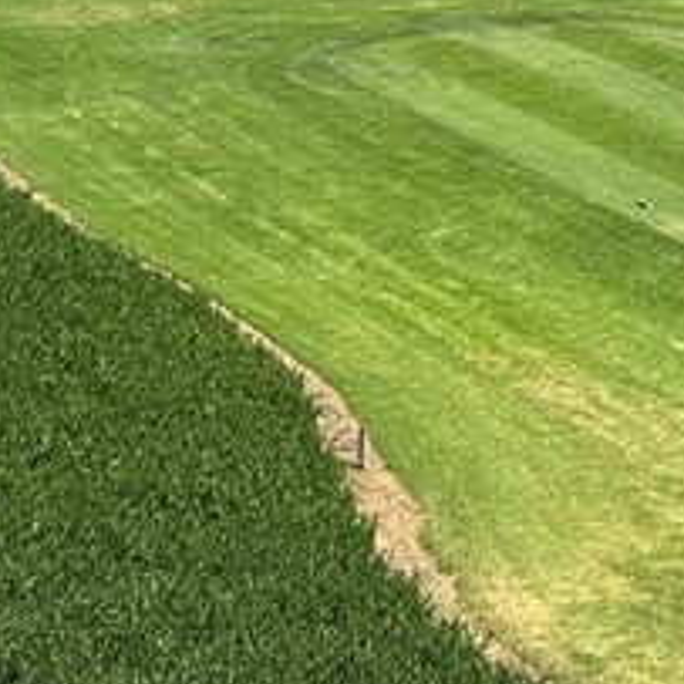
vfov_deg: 15.3
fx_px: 2392
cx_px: 711
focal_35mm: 107
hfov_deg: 15.9
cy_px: -286
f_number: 1.78
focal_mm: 6.86
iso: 80
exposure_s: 1/4762
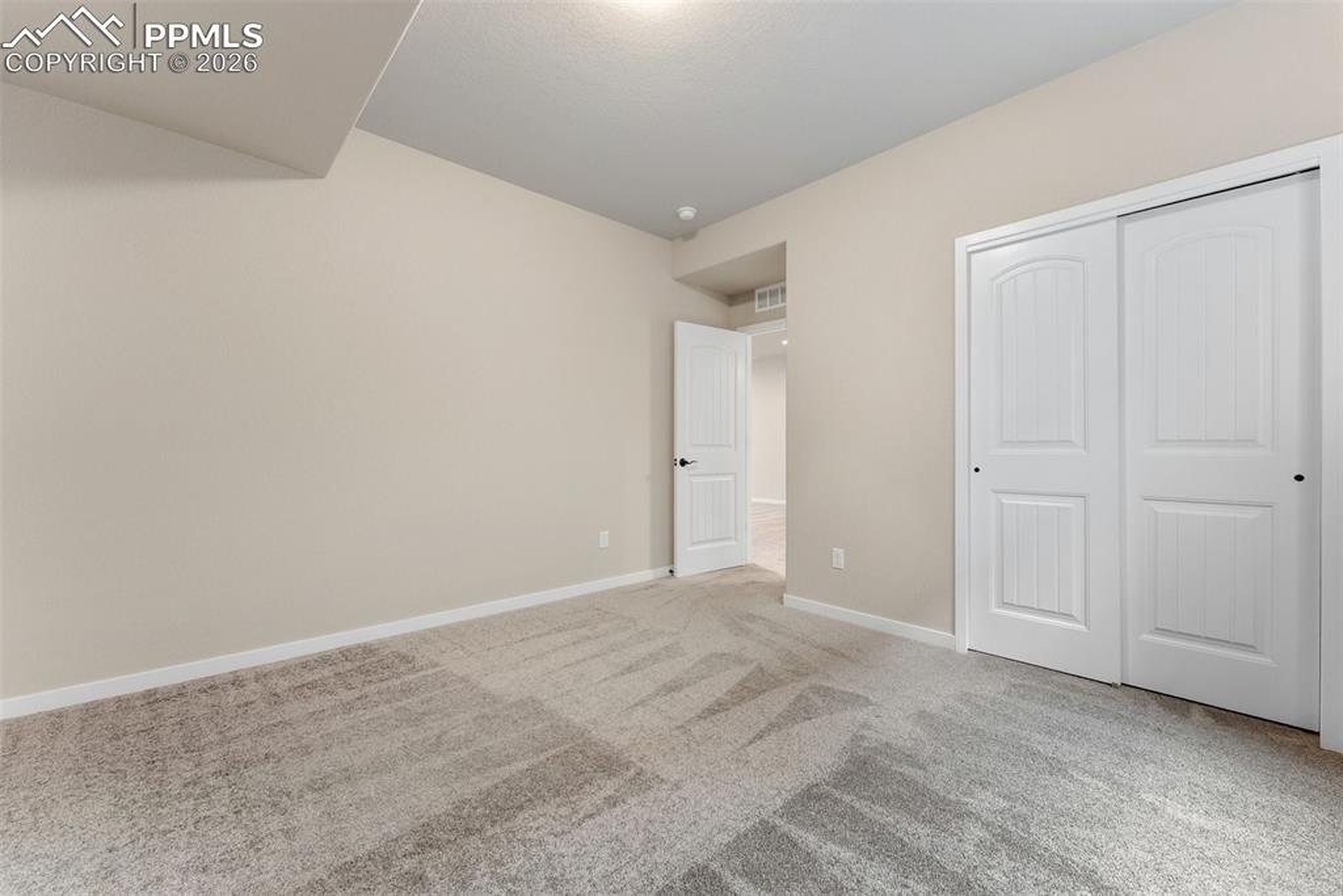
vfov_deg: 81.2
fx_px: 522
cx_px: 672
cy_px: 448
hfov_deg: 104.2
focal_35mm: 14
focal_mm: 14
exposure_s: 1/4
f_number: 9
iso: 400
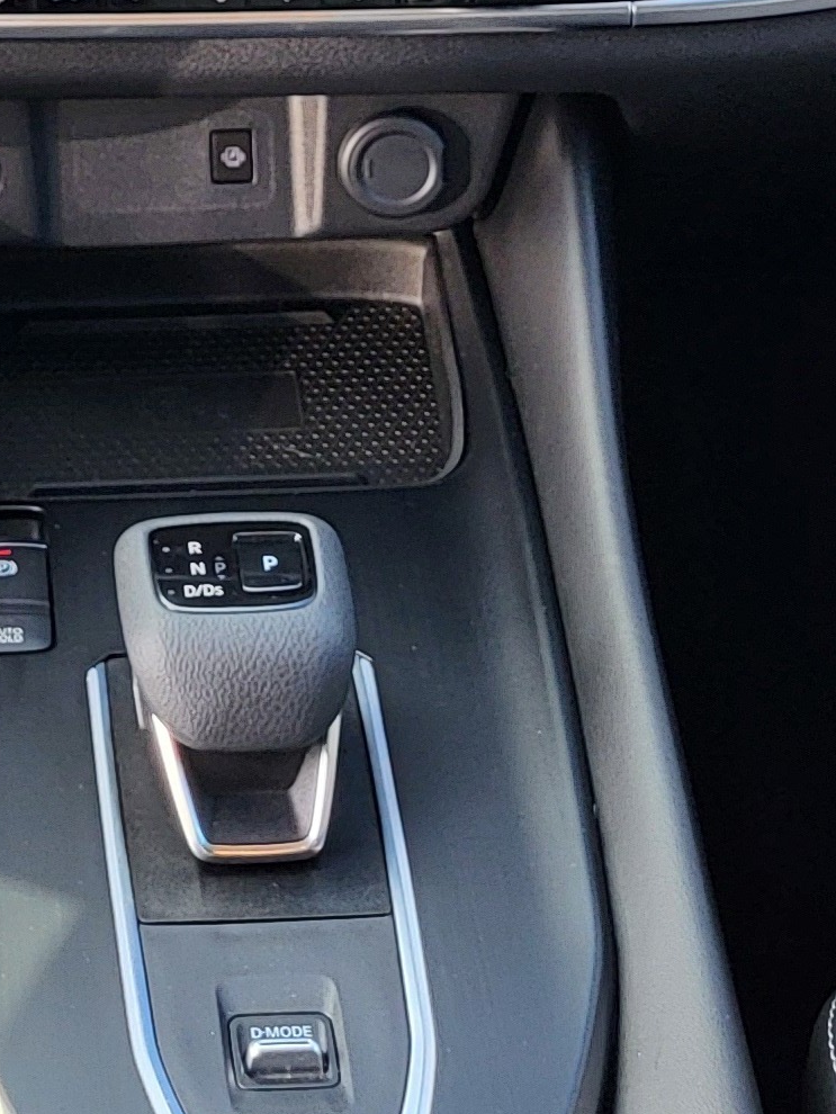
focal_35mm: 105
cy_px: -549
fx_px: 3380
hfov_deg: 13.7
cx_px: -195
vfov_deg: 17.0
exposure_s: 1/210
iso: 40
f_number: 1.8
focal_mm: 5.4
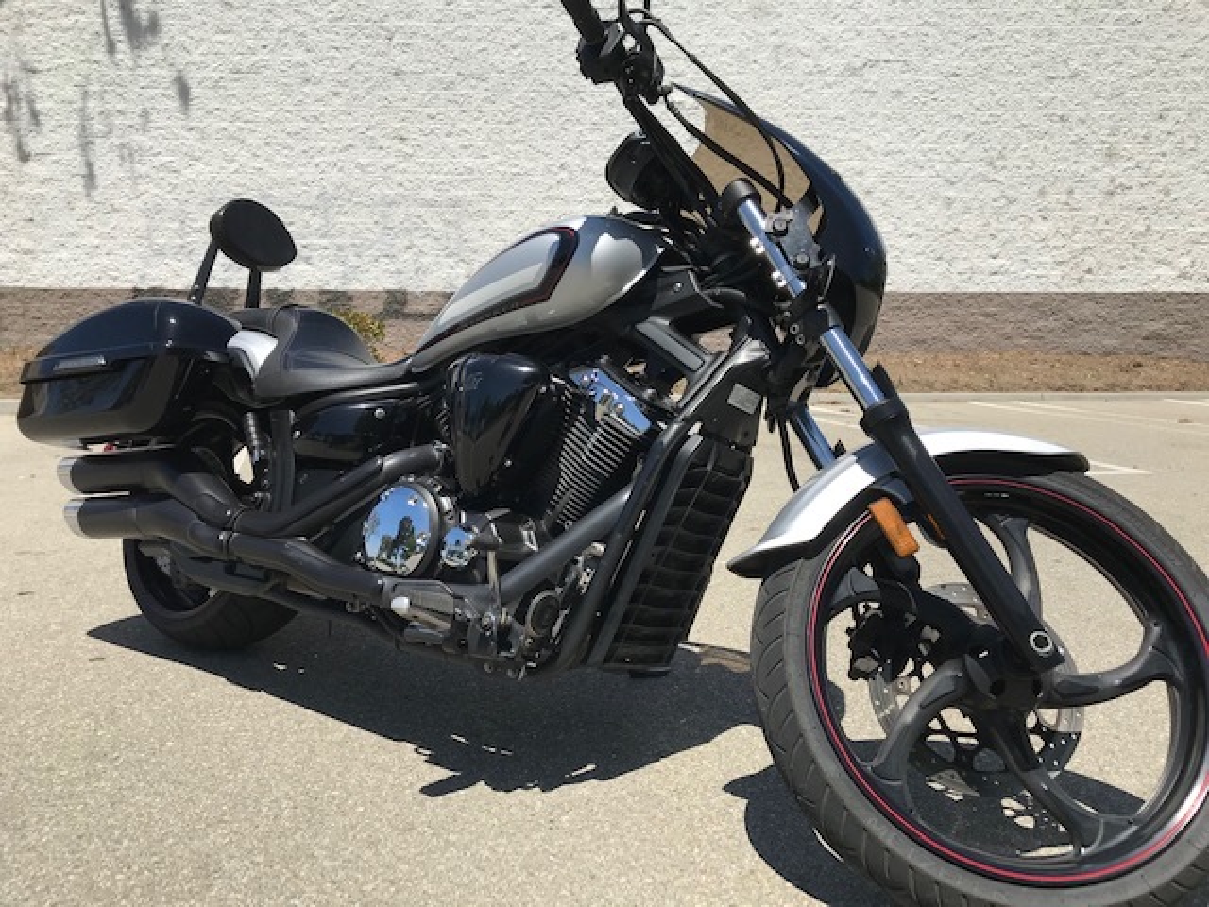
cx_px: 604
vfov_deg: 49.7
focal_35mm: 28
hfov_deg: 63.4
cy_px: 454
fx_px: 978
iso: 20
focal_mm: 3.99
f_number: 1.8
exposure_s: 1/3300
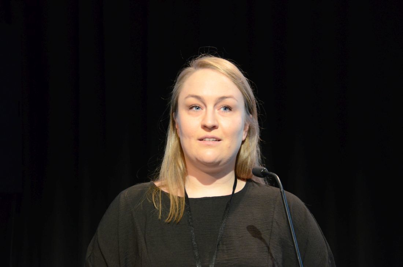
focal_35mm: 158
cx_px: 202
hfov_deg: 13.1
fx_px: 1760
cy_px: 134
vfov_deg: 8.7
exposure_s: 1/50
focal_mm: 105
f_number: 5.6
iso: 3200
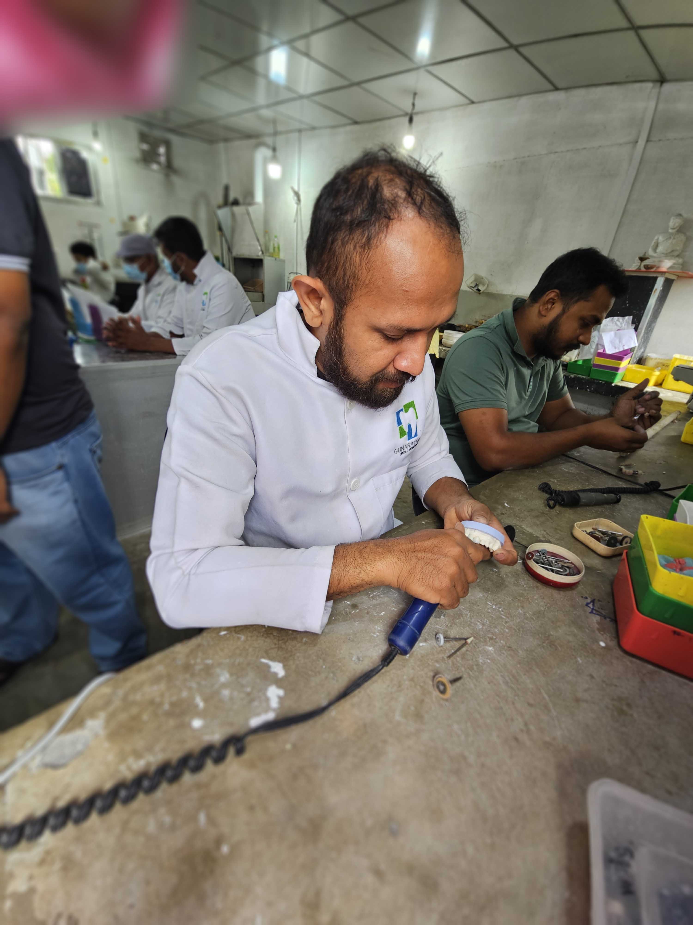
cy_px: 462
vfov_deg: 106.2
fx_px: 347
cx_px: 346
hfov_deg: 89.9
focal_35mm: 13
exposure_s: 1/50
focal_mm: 2.2
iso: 80
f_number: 2.2
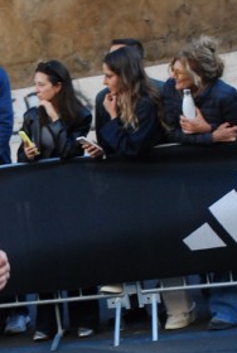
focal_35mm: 122
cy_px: 233
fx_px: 1199
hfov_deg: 11.2
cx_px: 11
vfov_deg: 16.7
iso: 1000
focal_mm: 38
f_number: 4.5
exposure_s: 1/640
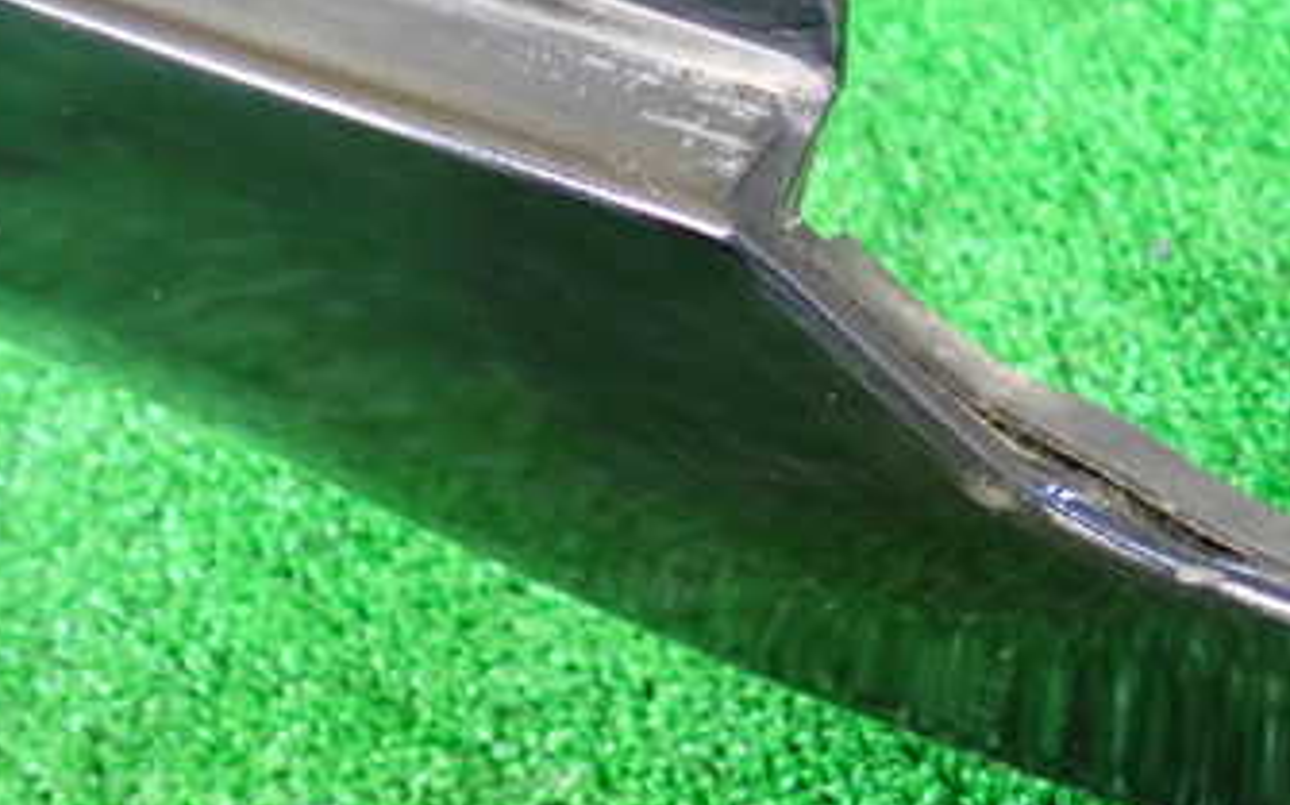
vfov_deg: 22.6
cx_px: 1094
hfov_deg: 34.2
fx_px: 2003
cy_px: 551
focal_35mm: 57
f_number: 2.3
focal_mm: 5.4
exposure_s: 1/30
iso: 400
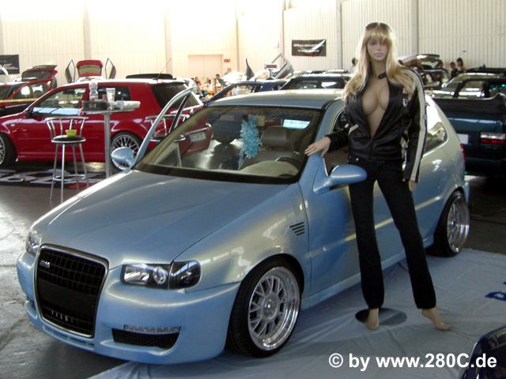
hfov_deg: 49.0
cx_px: 253
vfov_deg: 37.7
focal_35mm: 38
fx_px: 555
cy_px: 190
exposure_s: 1/80
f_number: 2.7
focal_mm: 6.2
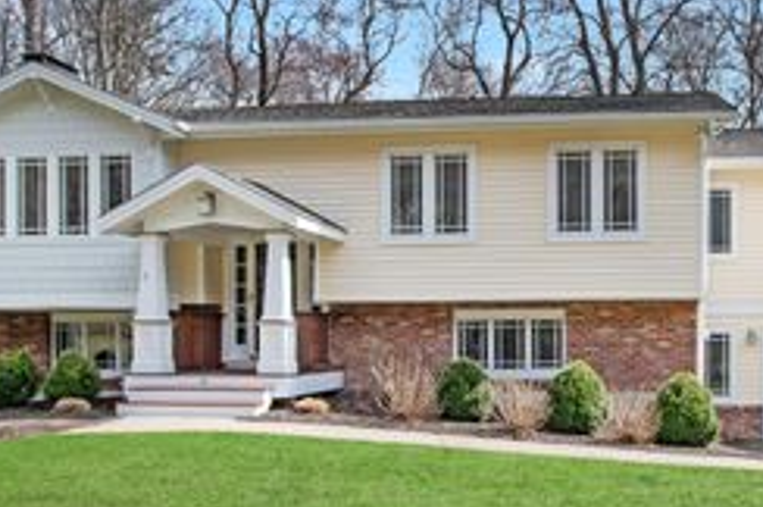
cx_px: 550
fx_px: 825
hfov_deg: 48.1
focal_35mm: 39
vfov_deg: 34.0
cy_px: 211
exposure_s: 1/160
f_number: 7.1
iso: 100
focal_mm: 19
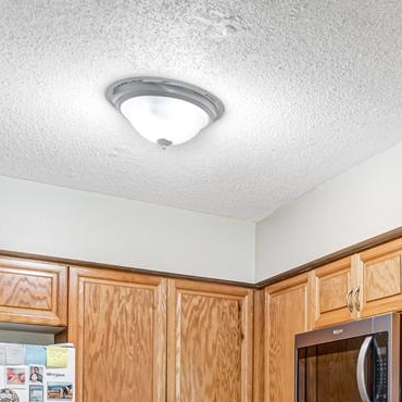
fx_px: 696
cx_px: 428
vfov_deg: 29.7
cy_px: 418
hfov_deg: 29.4
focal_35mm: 53
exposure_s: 1/15
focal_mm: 16
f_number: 8
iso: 1250
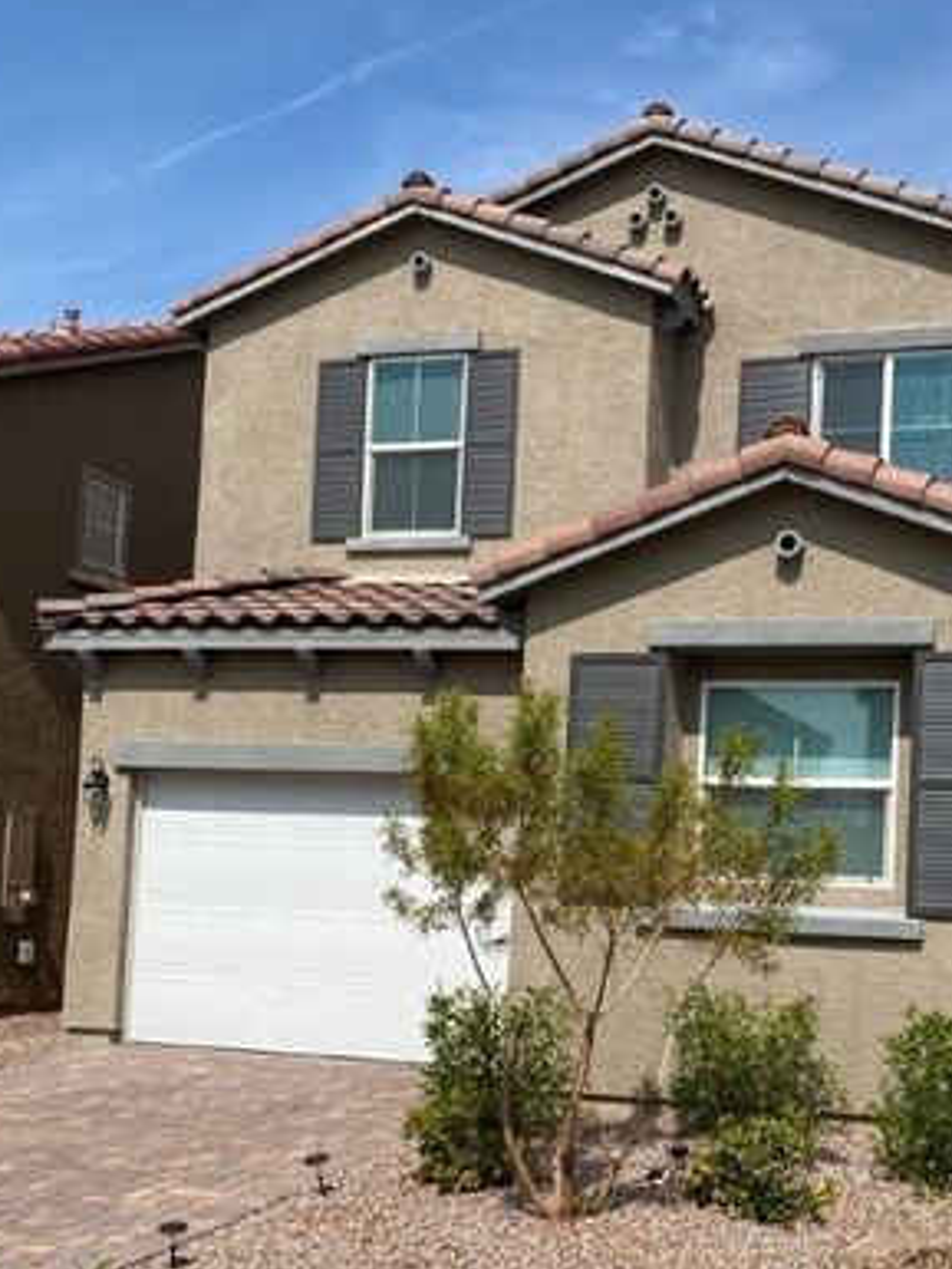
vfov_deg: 41.6
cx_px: 695
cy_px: 819
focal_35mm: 45
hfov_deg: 31.7
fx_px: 1649
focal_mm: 4.25
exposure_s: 1/4608
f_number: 1.8
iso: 32
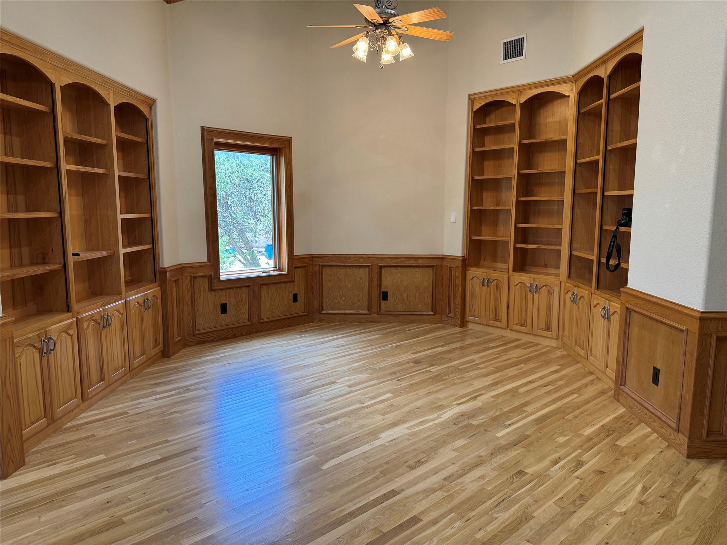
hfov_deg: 71.6
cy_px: 272
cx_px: 364
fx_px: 504
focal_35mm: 24
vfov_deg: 56.8
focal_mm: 6.76
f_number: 1.78
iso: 160
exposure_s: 1/120
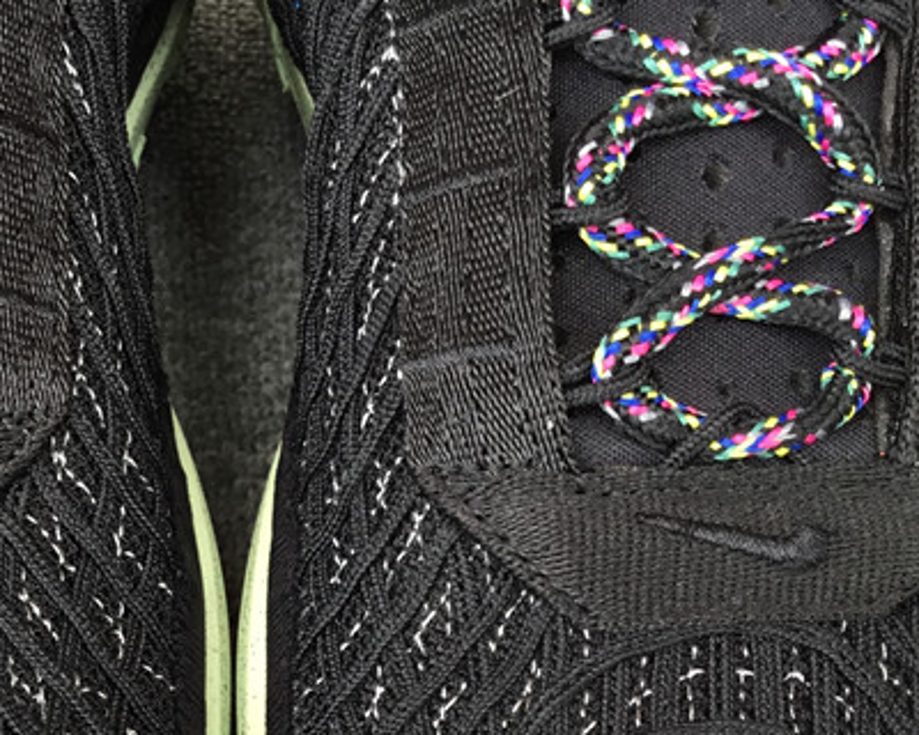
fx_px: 1850
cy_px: 706
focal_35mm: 68
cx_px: 227
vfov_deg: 21.8
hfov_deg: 27.5
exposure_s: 1/50
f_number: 2.4
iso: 32
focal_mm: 3.3
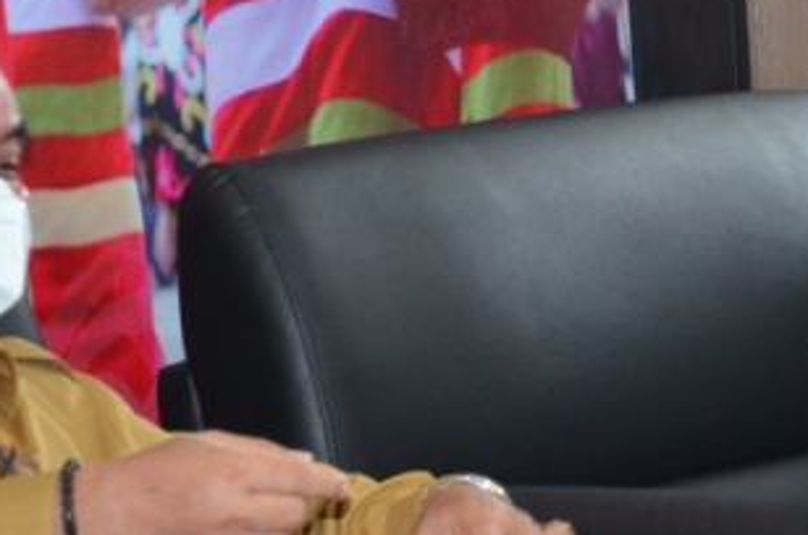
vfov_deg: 6.1
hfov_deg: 9.2
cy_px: 325
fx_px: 5032
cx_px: 658
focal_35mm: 225
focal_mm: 45
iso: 800
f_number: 4.8
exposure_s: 1/60
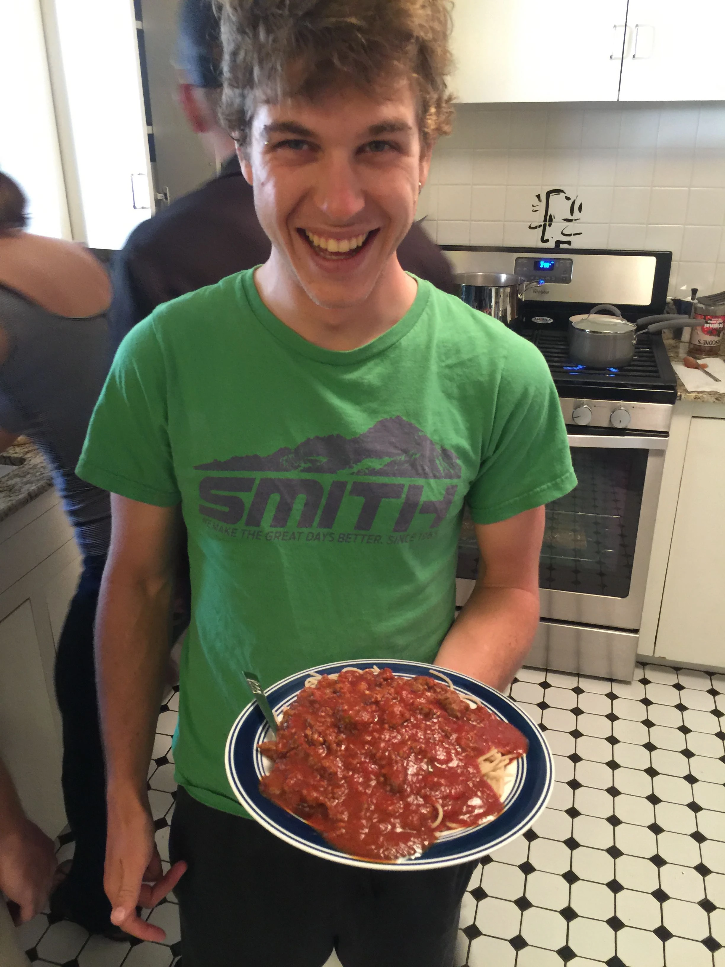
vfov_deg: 61.7
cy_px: 484
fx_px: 810
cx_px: 362
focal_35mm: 29
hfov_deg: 48.2
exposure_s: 1/4
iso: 64
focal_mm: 4.15
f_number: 2.2
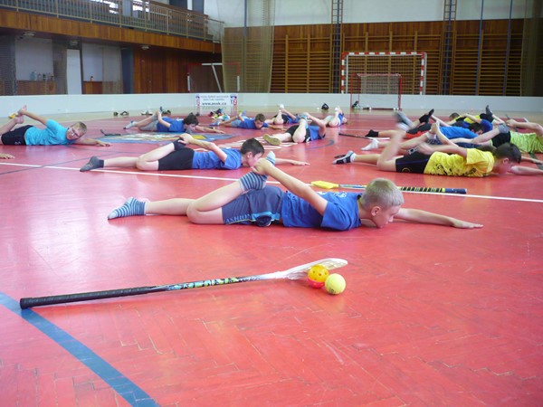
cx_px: 272
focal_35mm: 35
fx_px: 549
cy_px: 204
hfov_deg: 52.6
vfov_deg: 40.7
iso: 200
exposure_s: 1/20
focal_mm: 5.8
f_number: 2.8
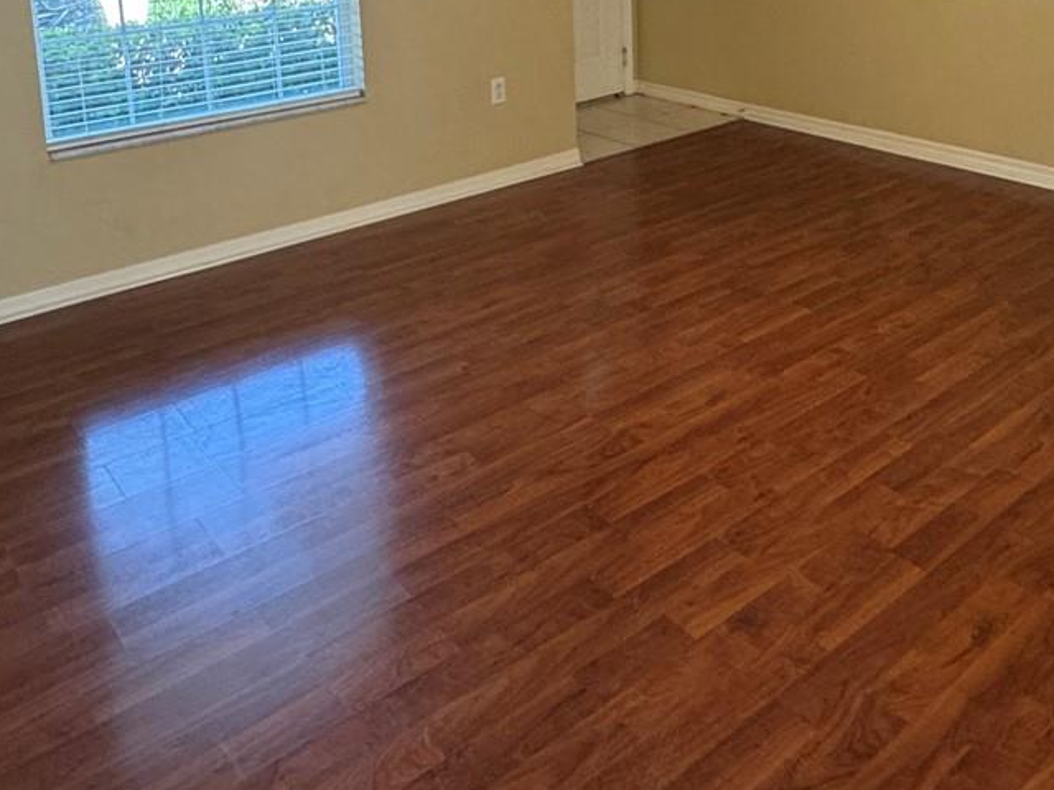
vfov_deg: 36.9
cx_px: 599
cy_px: 18
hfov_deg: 52.5
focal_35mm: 35
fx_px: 1066
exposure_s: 1/120
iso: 200
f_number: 2.2
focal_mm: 2.22
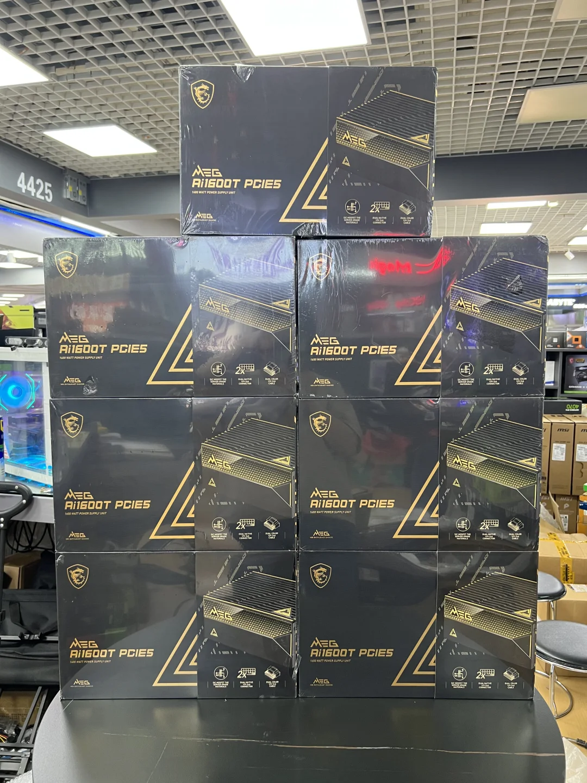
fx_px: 588
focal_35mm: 26
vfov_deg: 67.3
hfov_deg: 53.1
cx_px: 294
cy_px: 392
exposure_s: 1/50
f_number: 1.5
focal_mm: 5.7
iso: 100
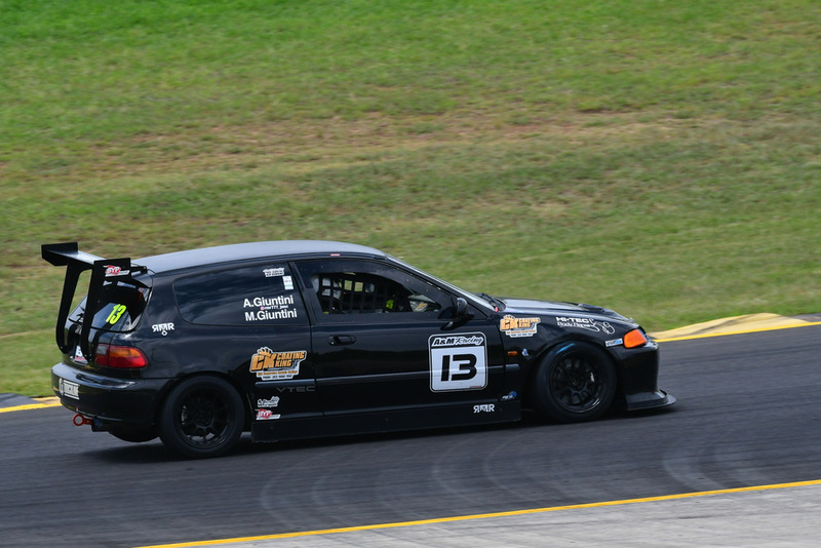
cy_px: 274
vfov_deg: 3.0
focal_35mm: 465
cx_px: 410
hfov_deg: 4.4
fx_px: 10608
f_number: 11
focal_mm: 310
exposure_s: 1/640
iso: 500
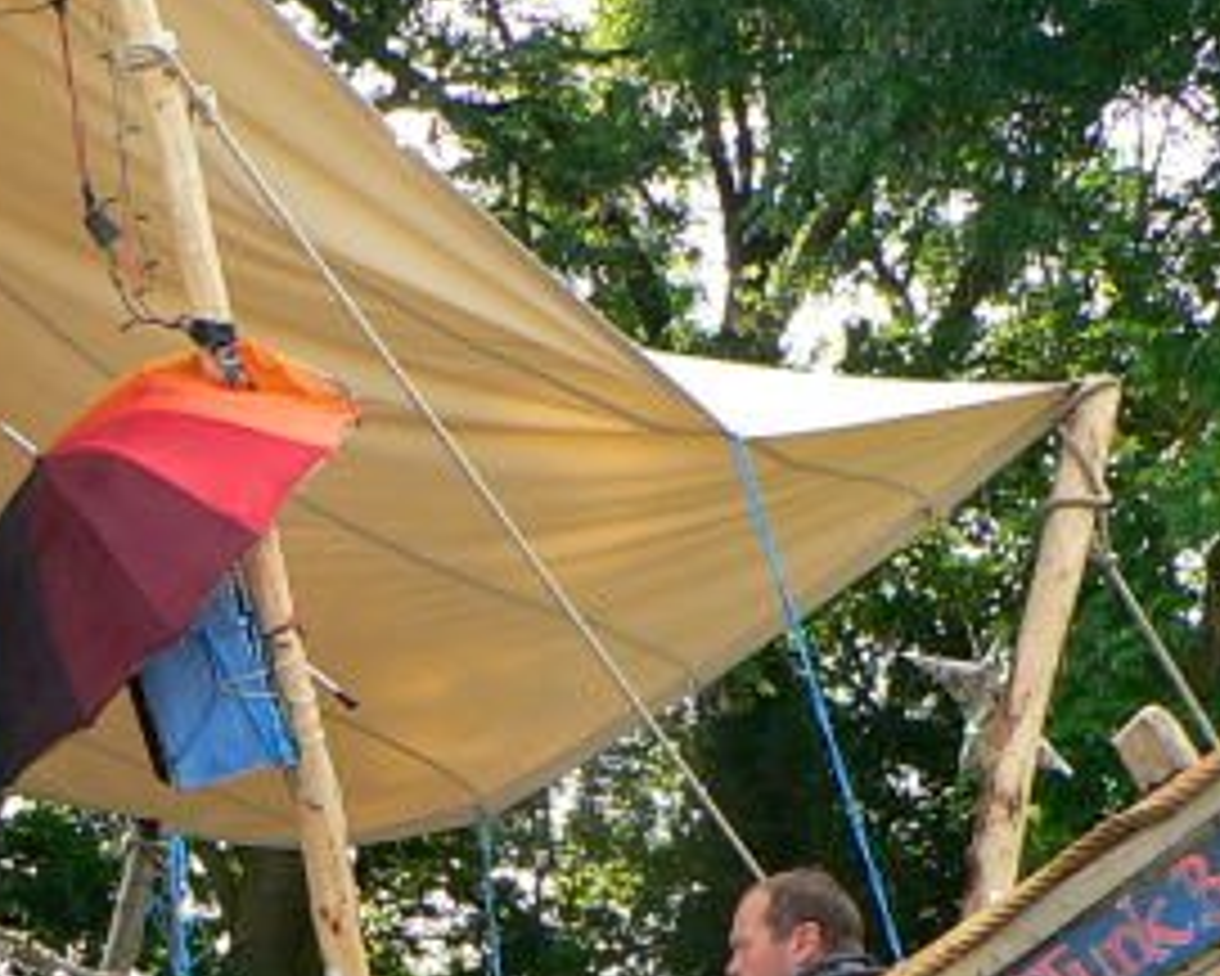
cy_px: 1129
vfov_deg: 13.0
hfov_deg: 16.4
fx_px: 4190
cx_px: 144
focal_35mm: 116
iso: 80
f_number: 2.8
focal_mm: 6
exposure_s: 1/100
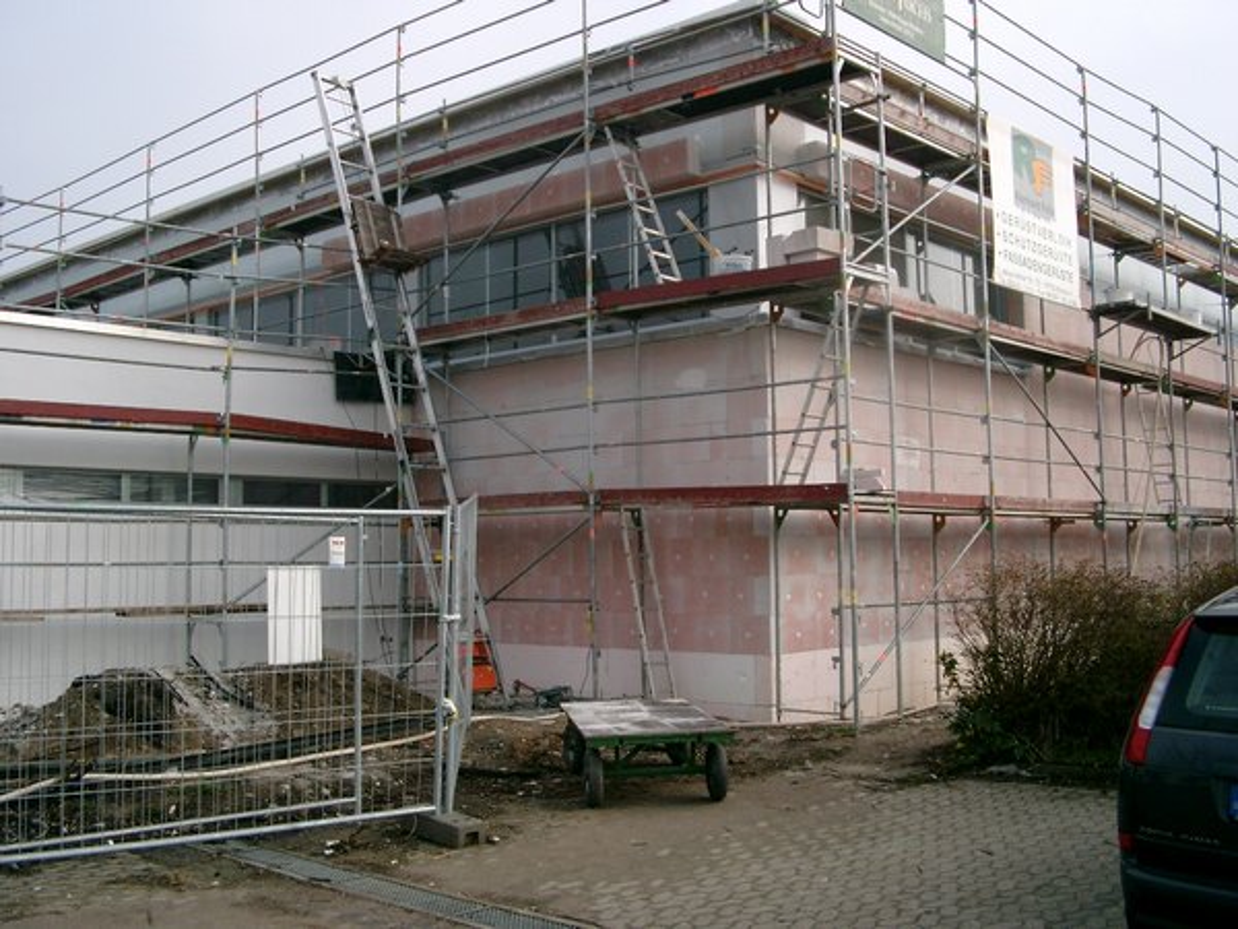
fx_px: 1323
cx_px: 619
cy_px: 464
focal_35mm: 37
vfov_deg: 38.7
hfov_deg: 50.1
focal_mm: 7.6
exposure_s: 1/400
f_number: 5
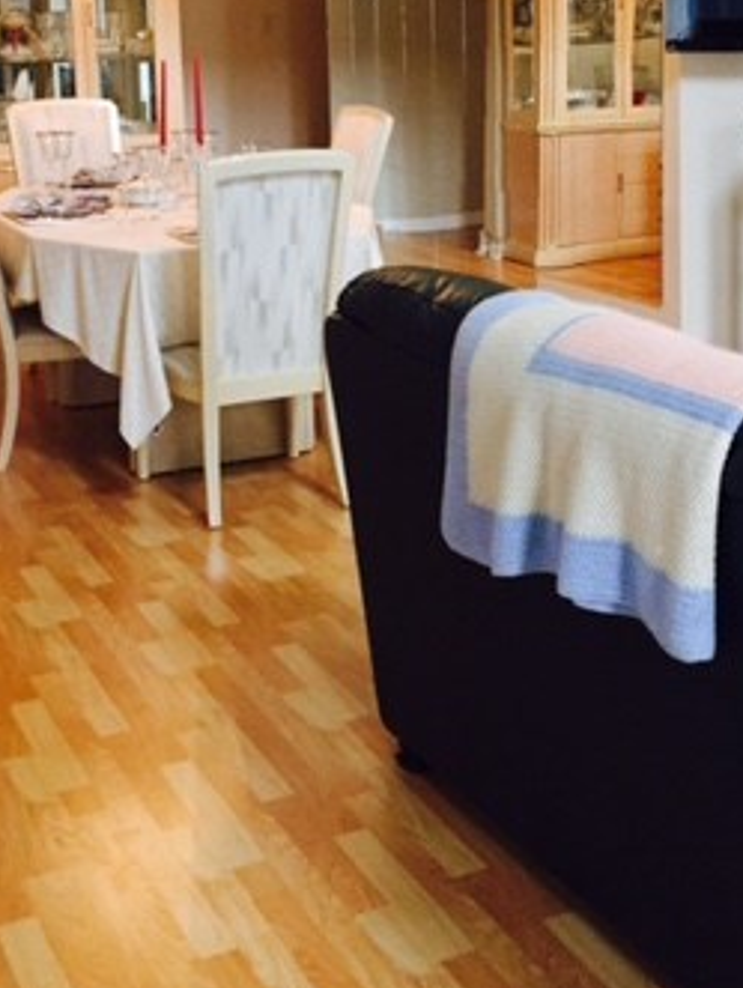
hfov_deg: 26.1
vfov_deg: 33.5
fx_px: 1600
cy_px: 221
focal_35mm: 56
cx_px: 427
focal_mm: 4.15
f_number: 2.2
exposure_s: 1/30
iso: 160
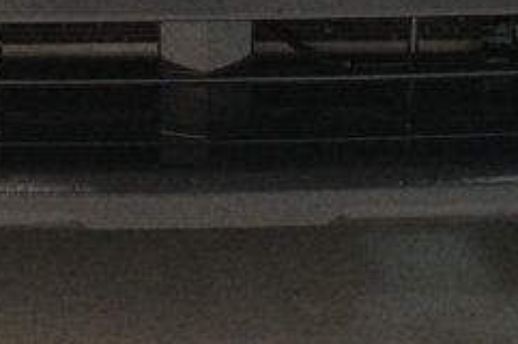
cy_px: -344
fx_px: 2443
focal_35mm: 170
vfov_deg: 7.7
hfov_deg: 12.1
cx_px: 193
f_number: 4
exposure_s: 1/100
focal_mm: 27
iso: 3200
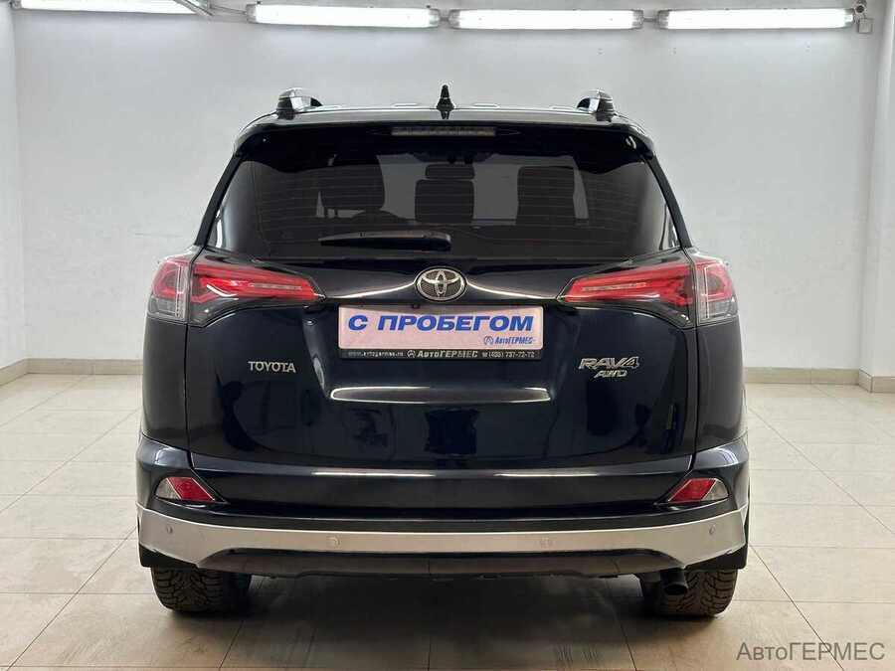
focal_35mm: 48
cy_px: 336
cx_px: 448
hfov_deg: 39.7
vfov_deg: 30.3
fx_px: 1241
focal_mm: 6.86
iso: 125
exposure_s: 1/100
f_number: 1.78
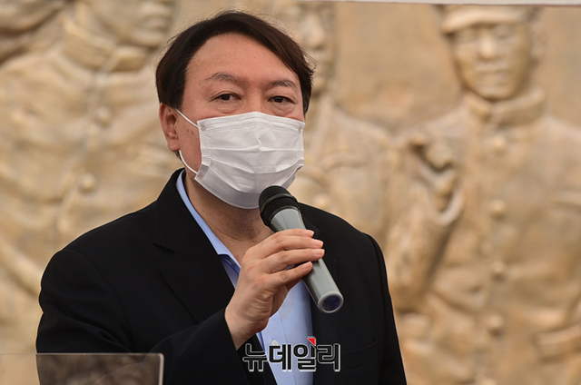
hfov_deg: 10.3
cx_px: 290
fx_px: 3221
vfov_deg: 6.8
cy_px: 192
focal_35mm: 200
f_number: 7.1
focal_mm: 200
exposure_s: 1/160
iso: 160
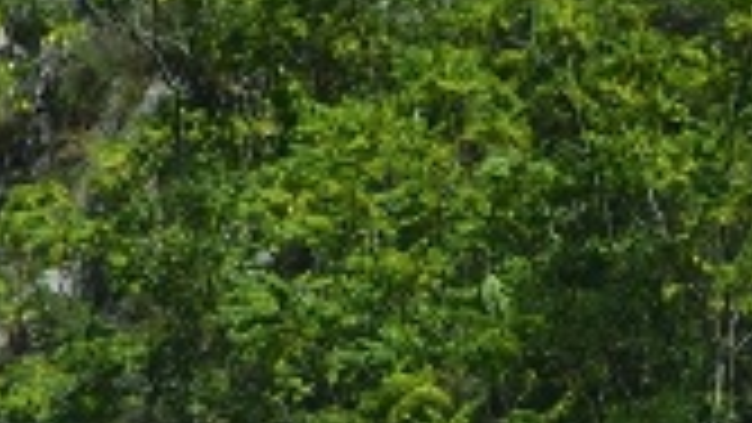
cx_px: 1301
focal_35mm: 600
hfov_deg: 3.6
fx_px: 11966
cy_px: 688
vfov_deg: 2.0
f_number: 5.6
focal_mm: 52
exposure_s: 1/1600
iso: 400
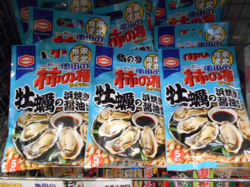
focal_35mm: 26
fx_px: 188
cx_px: 125
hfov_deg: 67.3
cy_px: 94
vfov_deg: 53.1
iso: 800
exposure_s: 1/15
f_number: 3.2
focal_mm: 4.6
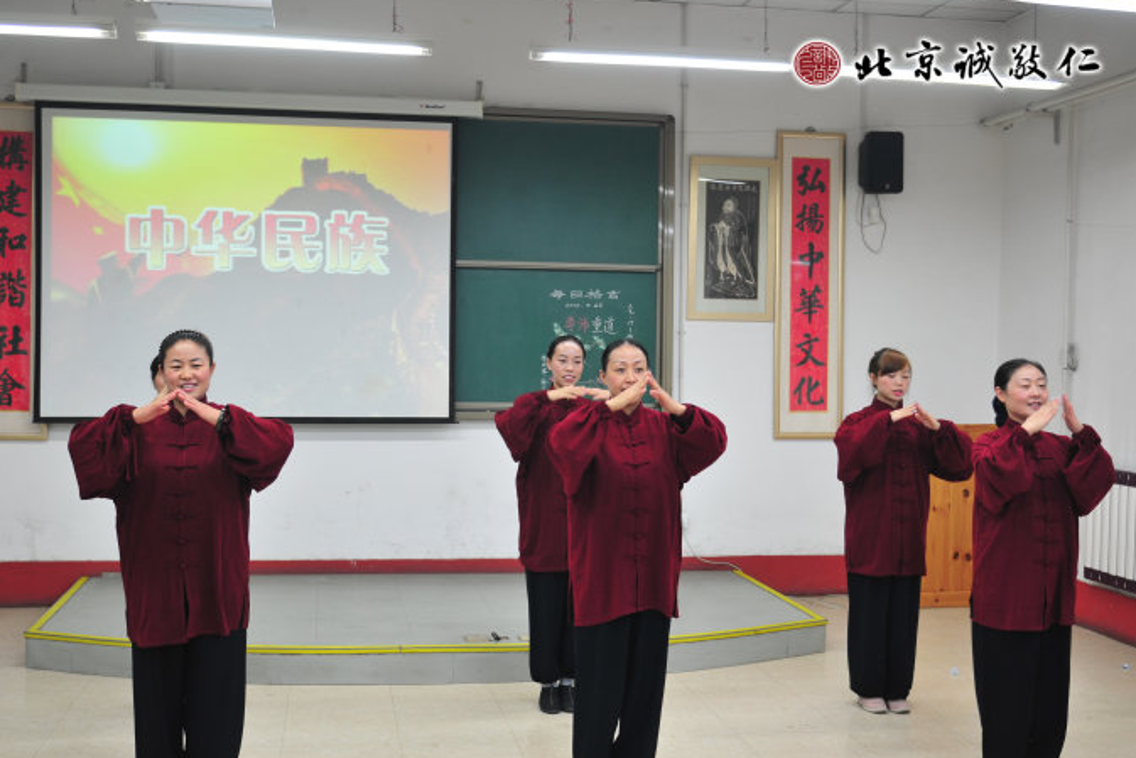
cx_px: 555
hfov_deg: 45.4
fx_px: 1357
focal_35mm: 43
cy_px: 378
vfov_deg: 31.2
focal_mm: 28
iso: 200
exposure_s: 1/50
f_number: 2.8
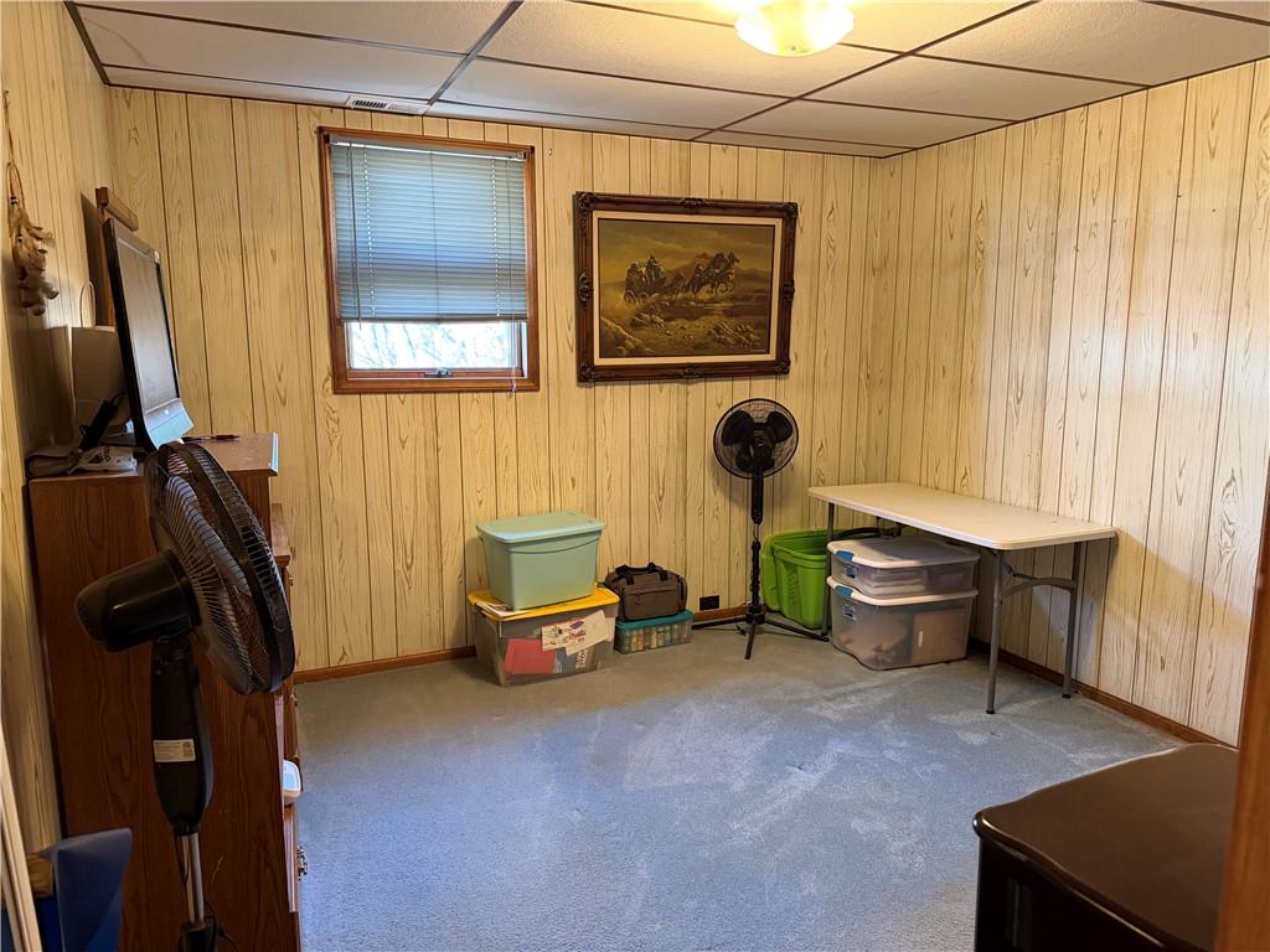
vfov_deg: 56.8
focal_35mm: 24
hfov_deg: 71.6
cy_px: 476
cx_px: 635
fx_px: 881
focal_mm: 6.76
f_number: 1.78
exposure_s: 1/40
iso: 640
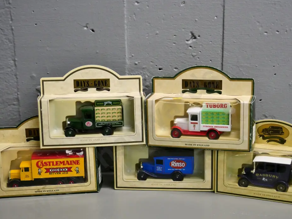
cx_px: 159
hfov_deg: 37.5
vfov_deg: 28.6
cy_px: 118
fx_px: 430
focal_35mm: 51
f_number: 4.3
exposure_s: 1/250
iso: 3200
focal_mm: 23
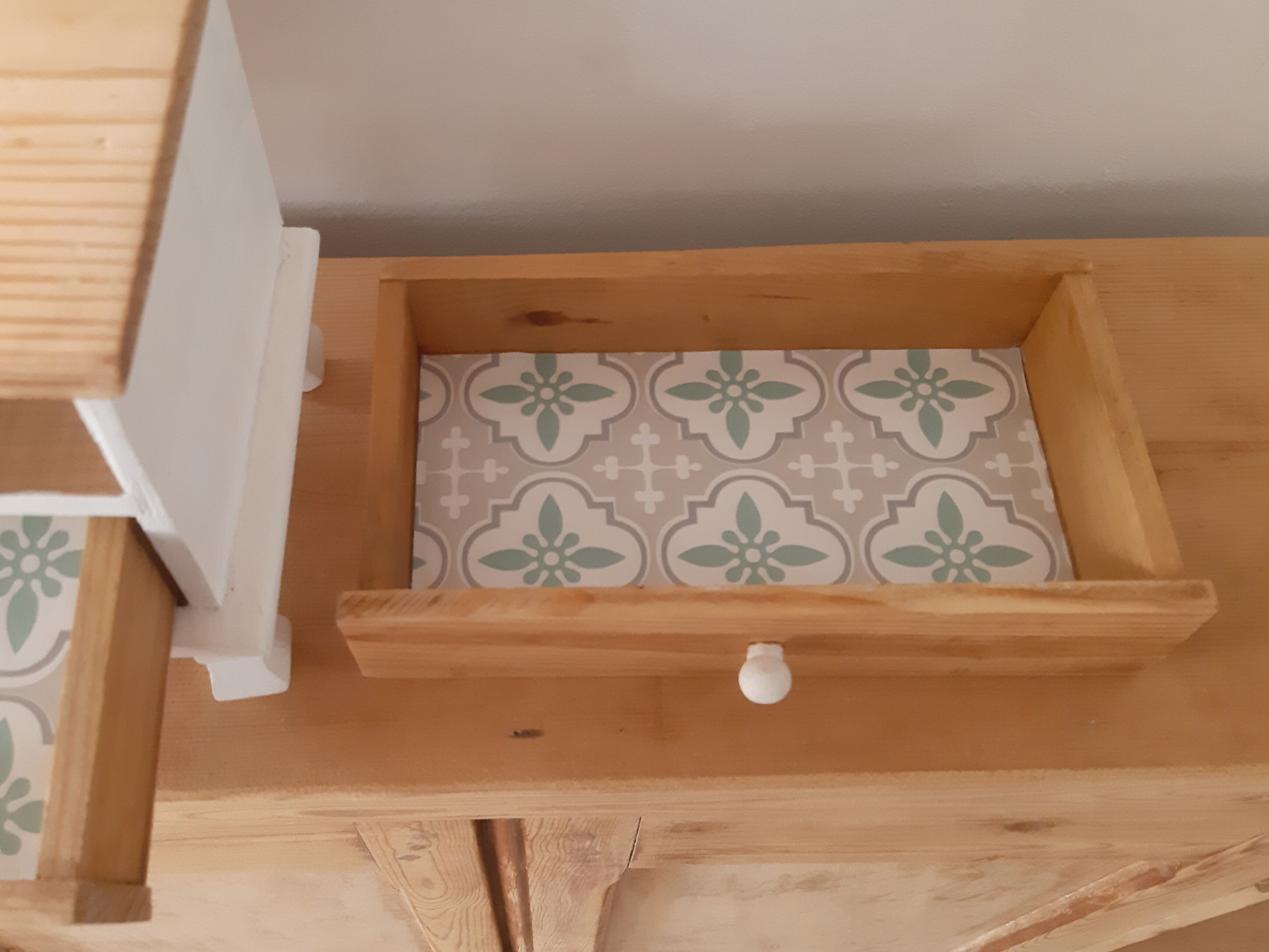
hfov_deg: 65.3
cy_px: 476
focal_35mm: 27
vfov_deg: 51.4
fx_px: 990
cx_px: 634
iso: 200
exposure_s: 1/17
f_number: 1.7
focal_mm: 3.93
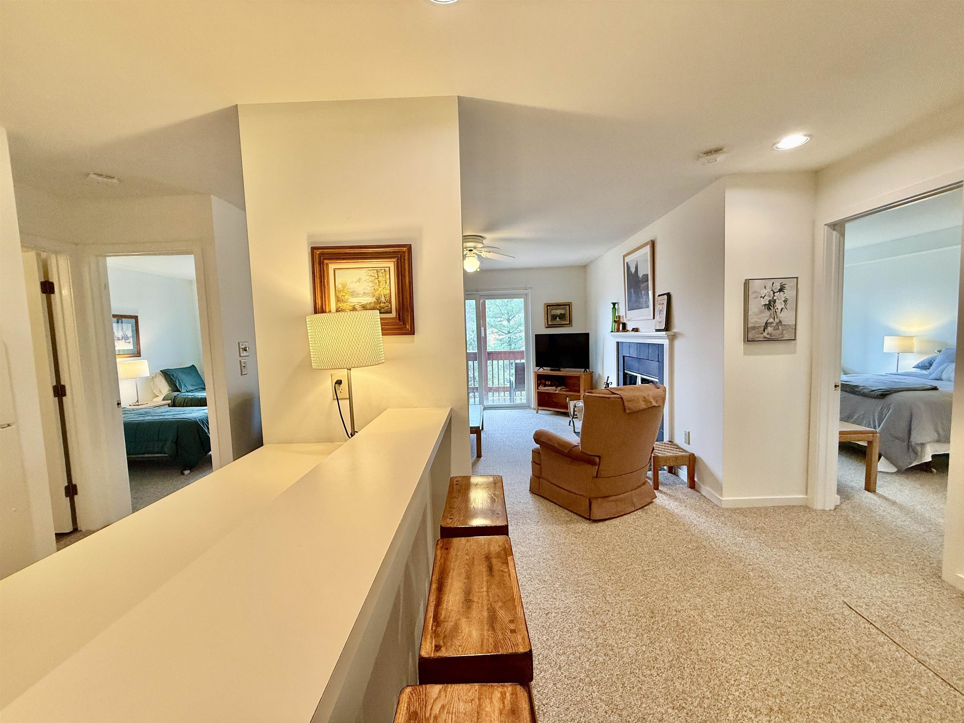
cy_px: 362
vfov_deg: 85.7
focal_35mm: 14
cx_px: 482
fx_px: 390
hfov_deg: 102.1
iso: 200
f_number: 2.2
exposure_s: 1/120
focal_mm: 2.22
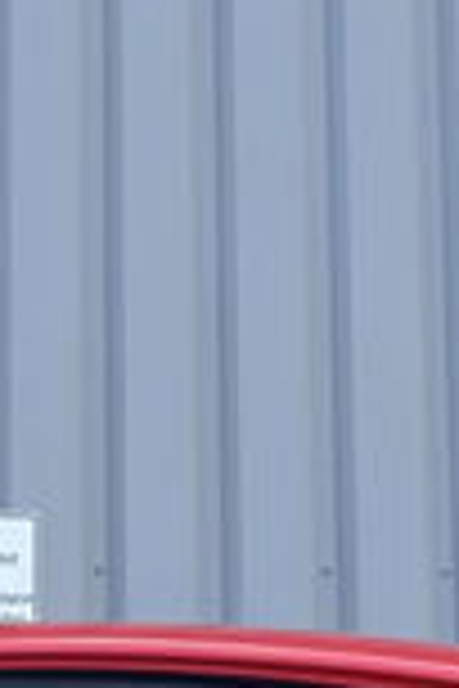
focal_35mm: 181
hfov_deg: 7.5
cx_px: -14
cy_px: 378
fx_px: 3461
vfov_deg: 11.4
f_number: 1.6
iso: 50
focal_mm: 5.1
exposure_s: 1/1117
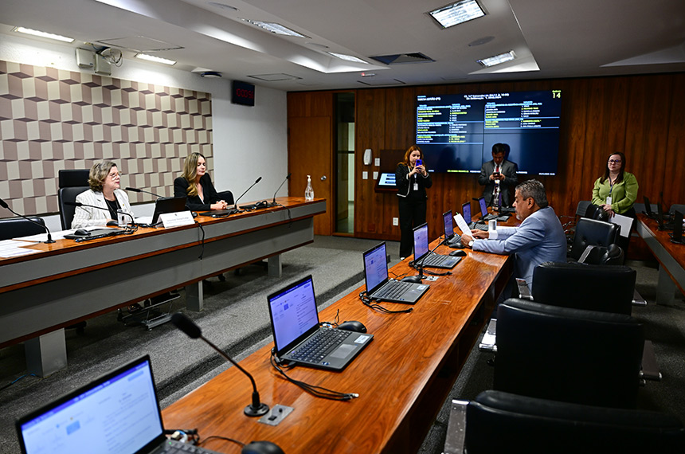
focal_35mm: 28
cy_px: 227
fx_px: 522
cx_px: 342
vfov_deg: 47.0
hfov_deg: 66.5
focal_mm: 27.5
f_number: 2.8
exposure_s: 1/50
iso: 400
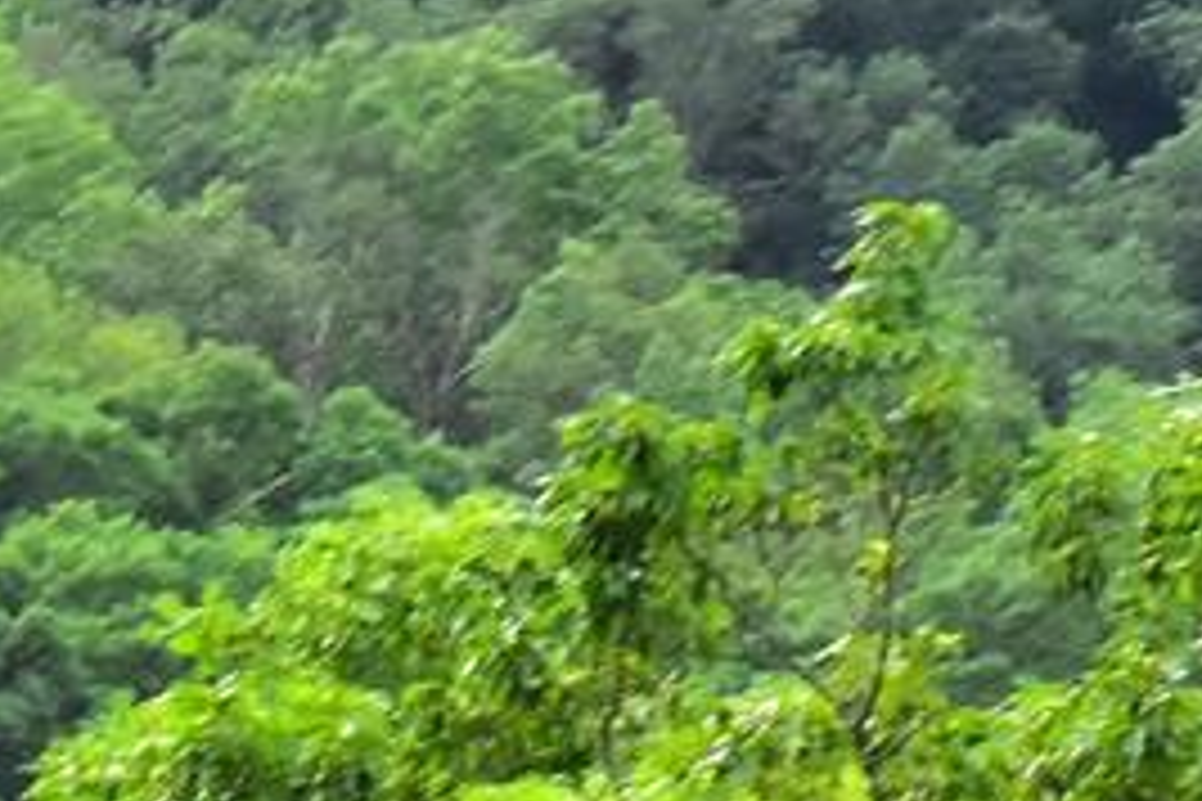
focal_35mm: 804
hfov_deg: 2.5
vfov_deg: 1.7
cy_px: -646
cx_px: -3399
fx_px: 26843
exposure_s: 1/200
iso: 800
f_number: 11
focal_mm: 70
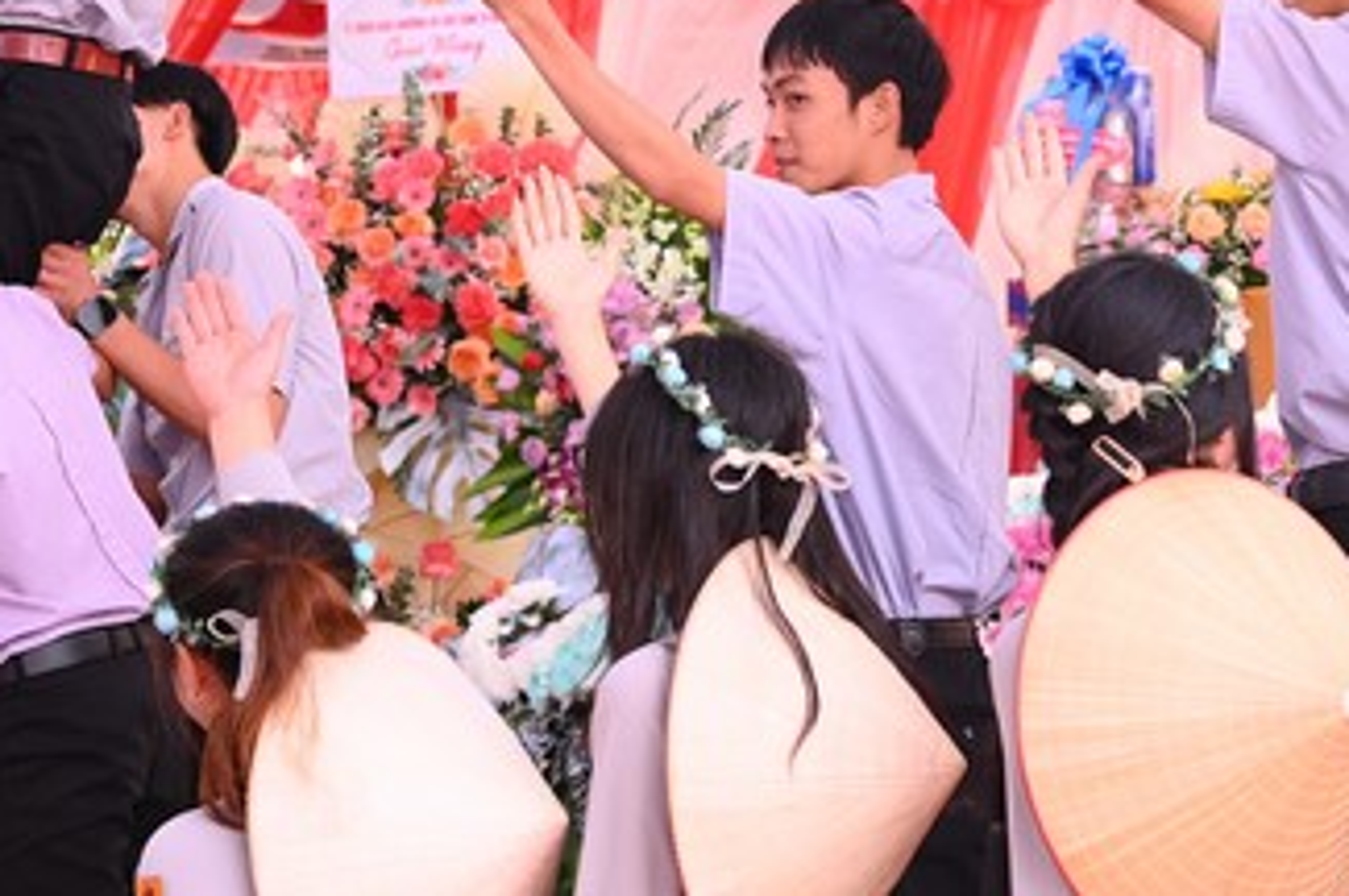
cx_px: 880
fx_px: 4342
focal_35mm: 116
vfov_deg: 11.8
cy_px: 203
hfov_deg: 17.6
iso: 1250
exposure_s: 1/250
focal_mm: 58
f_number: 4.5
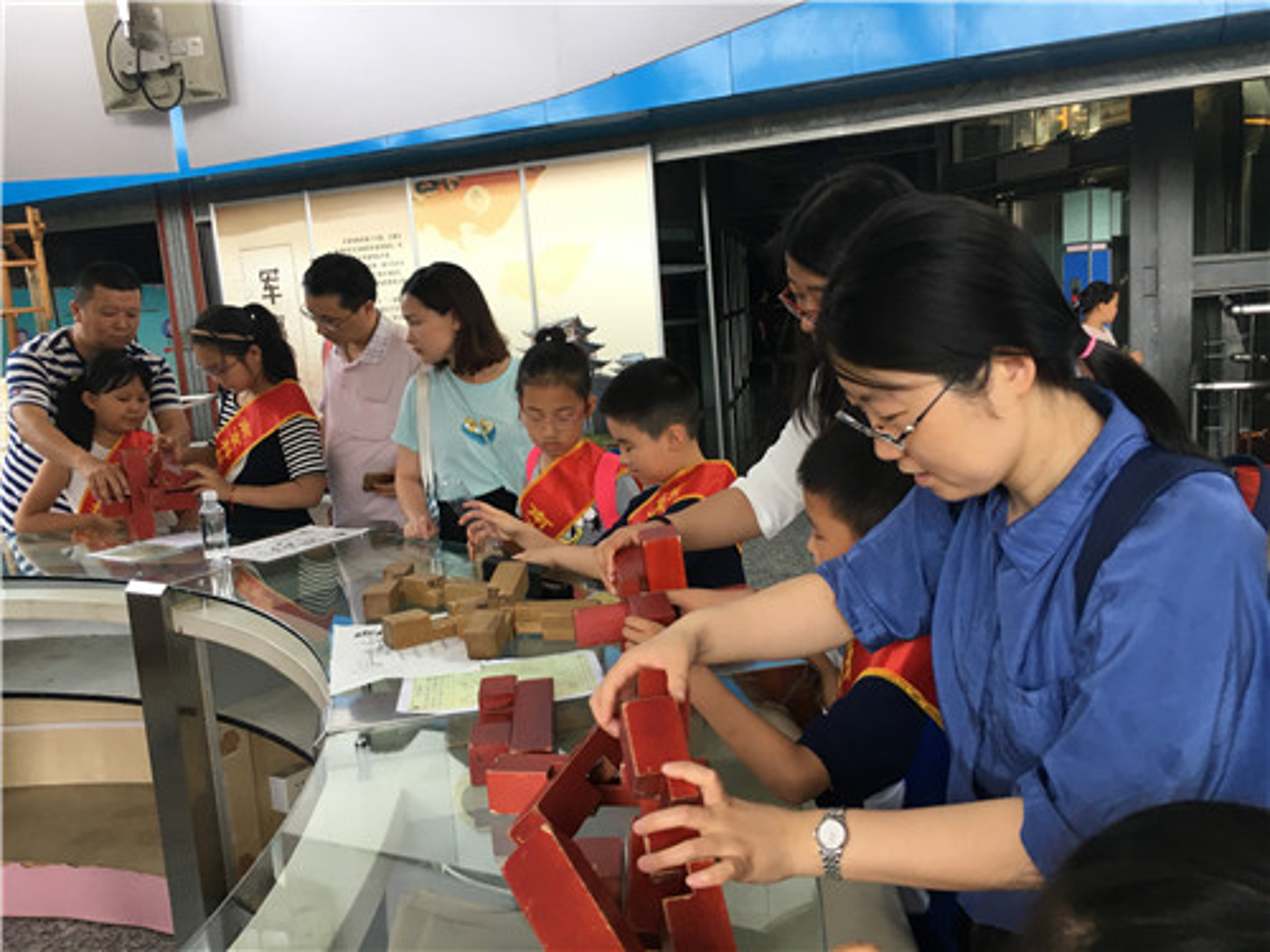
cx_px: 635
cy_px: 476
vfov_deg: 48.2
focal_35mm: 29
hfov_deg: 61.7
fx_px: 1064
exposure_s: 1/33
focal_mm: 4.15
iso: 32
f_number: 2.2
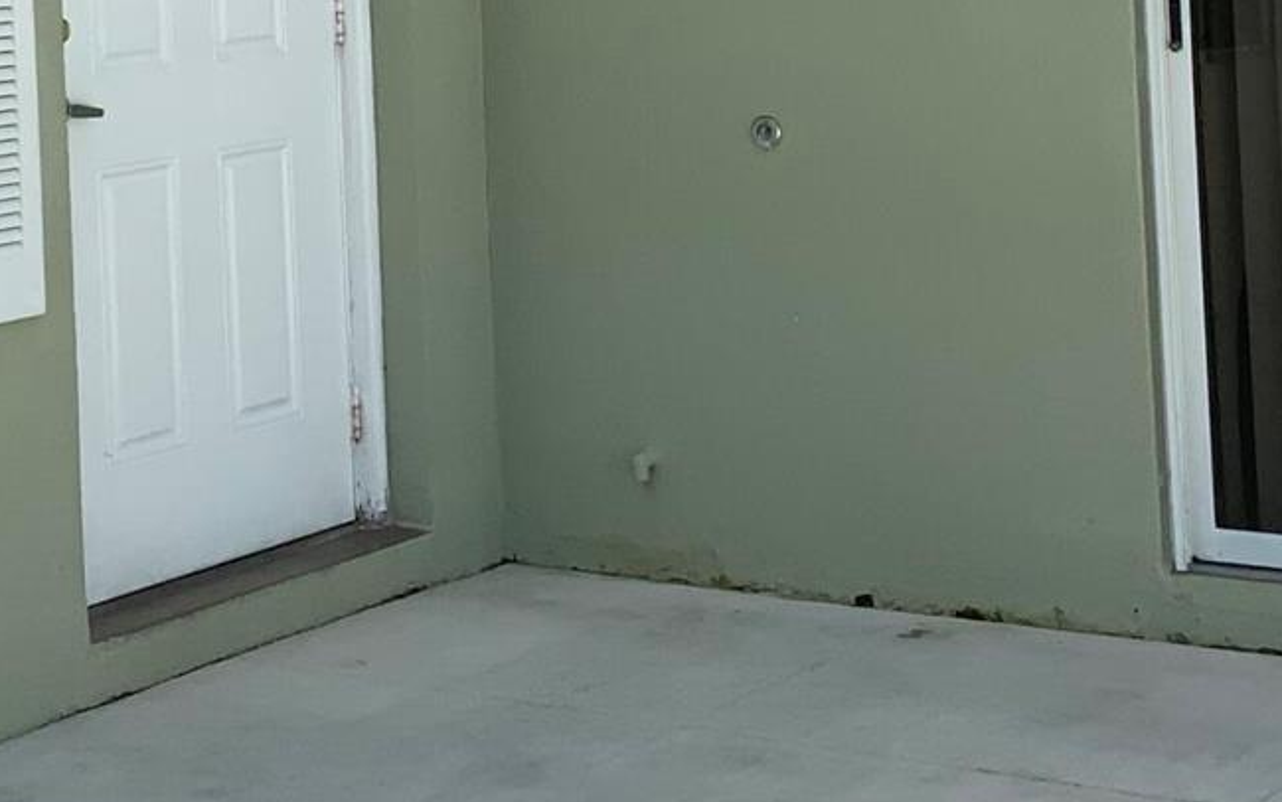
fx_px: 3390
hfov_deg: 21.3
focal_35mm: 97
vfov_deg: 13.1
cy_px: -225
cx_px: 435
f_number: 1.8
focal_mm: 3
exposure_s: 1/1279
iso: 16
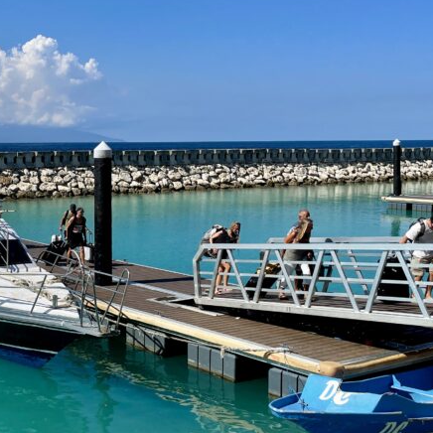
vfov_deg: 31.6
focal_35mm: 54
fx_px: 764
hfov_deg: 30.4
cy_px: 212
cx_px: 50
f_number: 1.6
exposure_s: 1/6494
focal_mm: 4.2
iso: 32
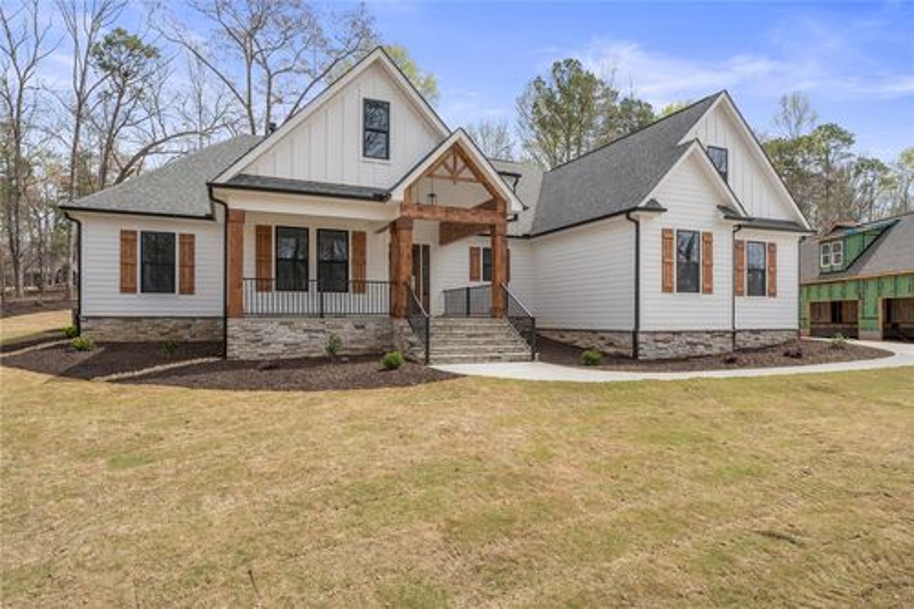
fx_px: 513
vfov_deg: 61.4
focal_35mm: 20
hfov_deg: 83.4
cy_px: 304
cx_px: 457
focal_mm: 20.2
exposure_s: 1/400
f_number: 6.3
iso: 100
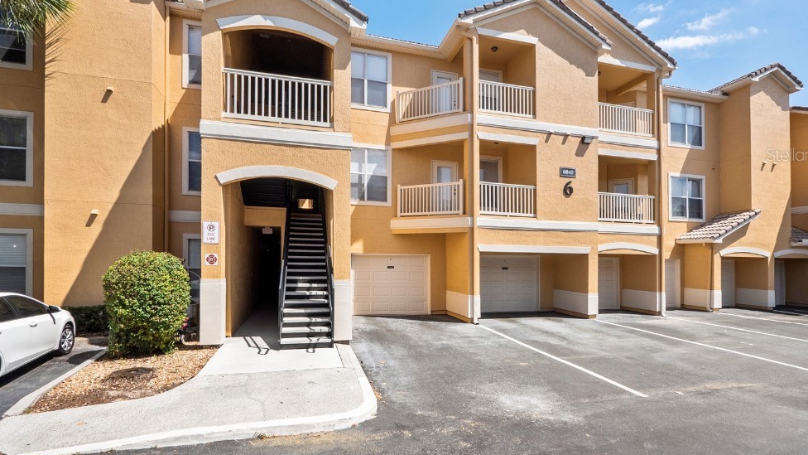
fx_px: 343
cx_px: 421
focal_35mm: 16
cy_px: 154
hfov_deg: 99.3
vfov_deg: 65.4
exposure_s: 1/320
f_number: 7.1
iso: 200
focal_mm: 7
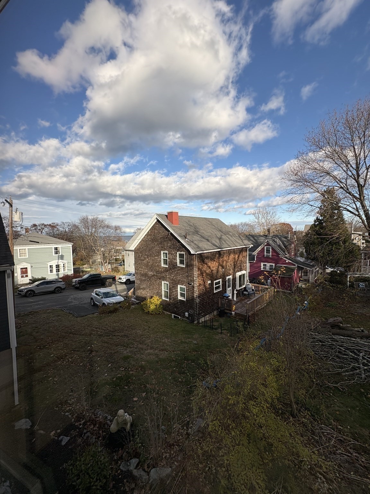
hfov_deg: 85.7
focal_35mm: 14
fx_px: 200
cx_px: 185
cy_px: 247
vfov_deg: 102.1
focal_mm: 2.22
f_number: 2.2
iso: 50
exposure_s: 1/910
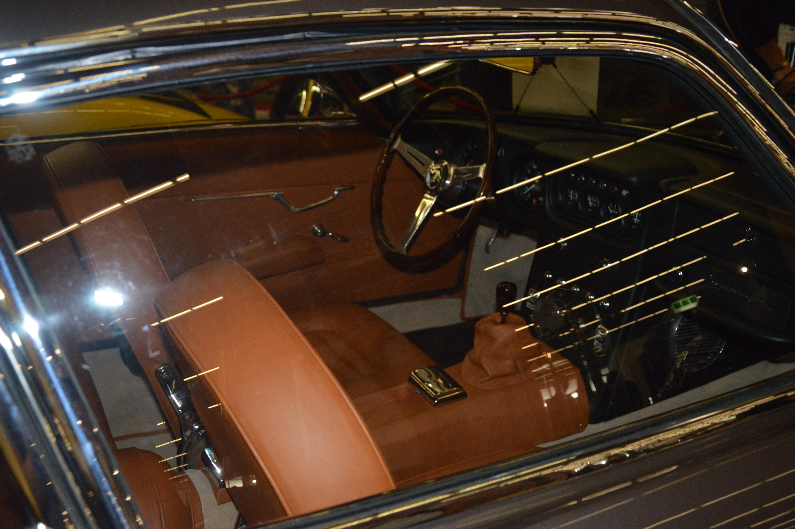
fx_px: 827
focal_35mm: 38
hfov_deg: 51.3
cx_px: 398
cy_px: 264
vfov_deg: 35.4
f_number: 4
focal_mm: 25
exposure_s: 1/60
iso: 1000
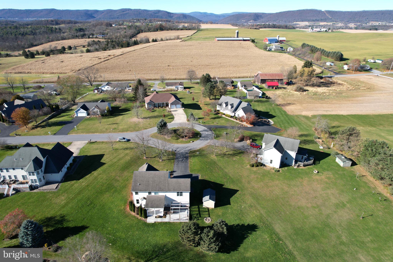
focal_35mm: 22
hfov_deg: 78.6
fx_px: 240
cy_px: 131
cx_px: 196
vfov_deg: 57.2
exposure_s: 1/1250
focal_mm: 8.38
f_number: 2.8
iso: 120
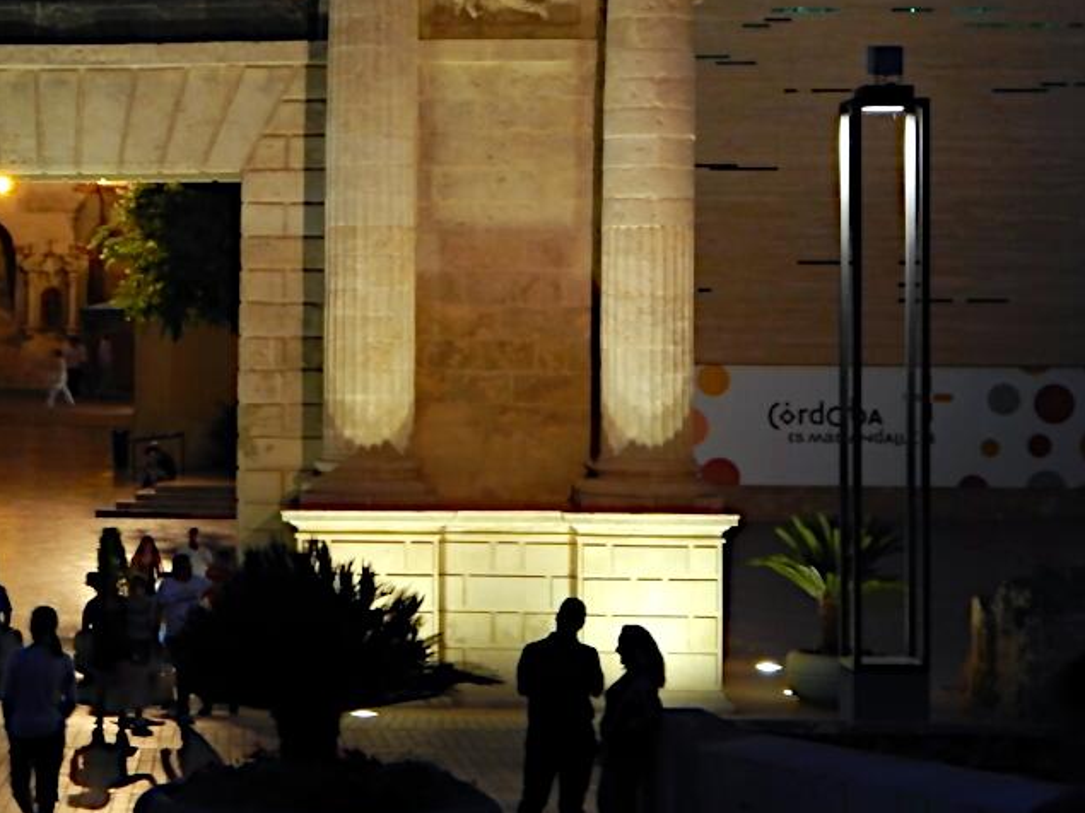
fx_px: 3259
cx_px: 62
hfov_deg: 18.5
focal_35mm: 104
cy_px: 256
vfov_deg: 14.2
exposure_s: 1/15
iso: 640
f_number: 3.8
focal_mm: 9.7
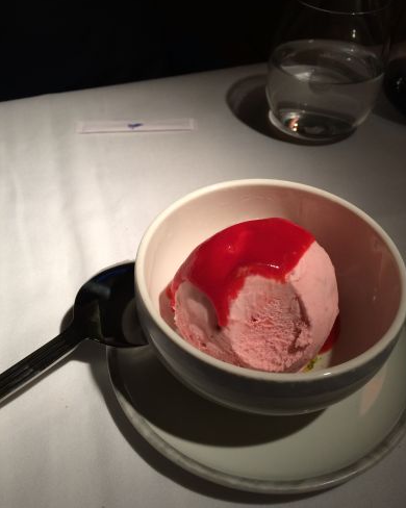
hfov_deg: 45.8
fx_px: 481
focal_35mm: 32
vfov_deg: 55.7
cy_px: 253
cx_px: 207
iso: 50
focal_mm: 4.12
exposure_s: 1/30
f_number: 2.2
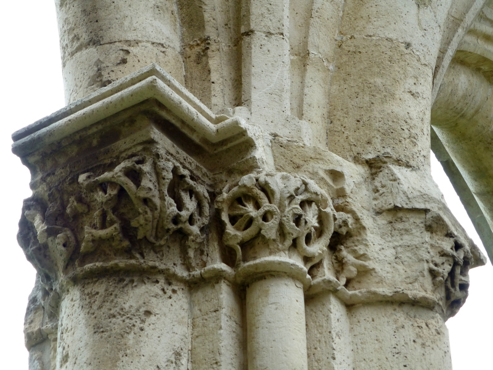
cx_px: 246
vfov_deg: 16.2
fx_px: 1296
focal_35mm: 91
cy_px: 185
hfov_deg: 21.5
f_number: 5.2
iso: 125
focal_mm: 15.1
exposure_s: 1/60
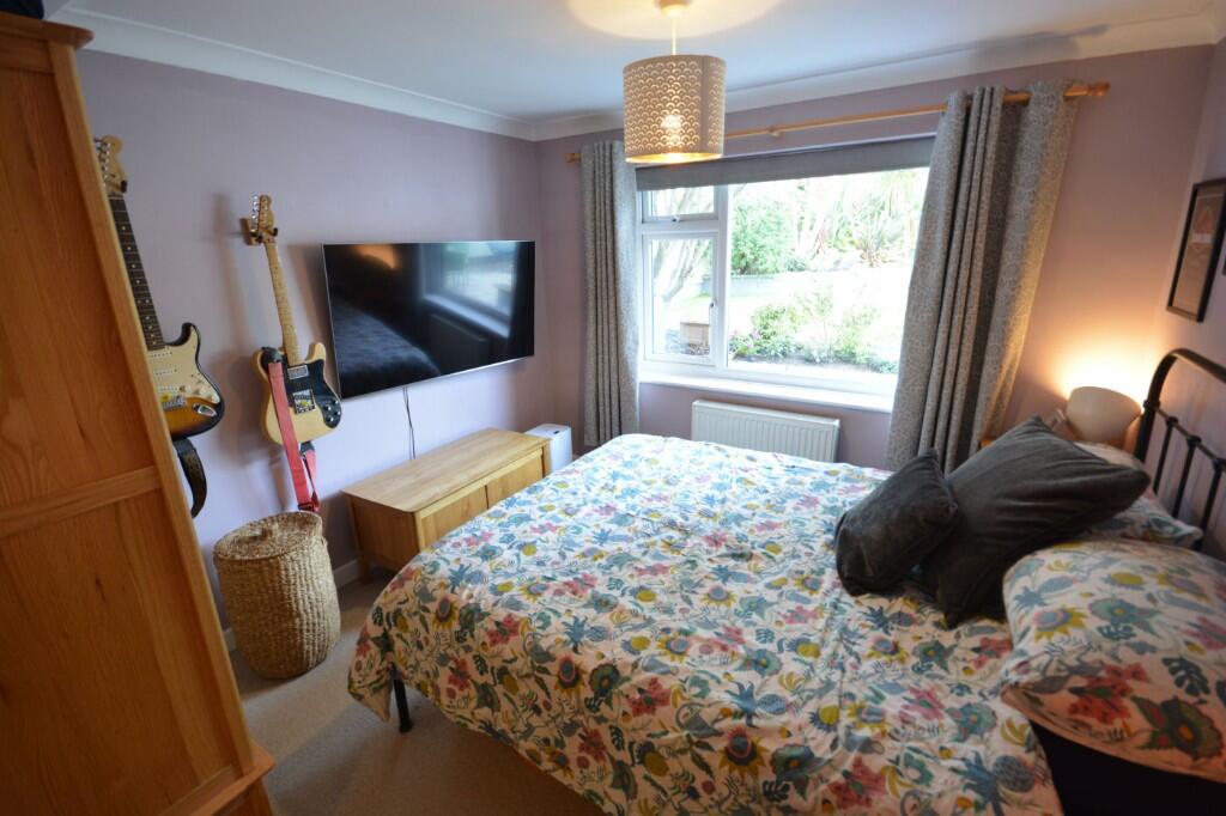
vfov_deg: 77.3
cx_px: 613
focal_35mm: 15
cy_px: 408
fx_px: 511
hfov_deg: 100.4
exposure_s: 1/6
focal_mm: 10
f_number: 8
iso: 400
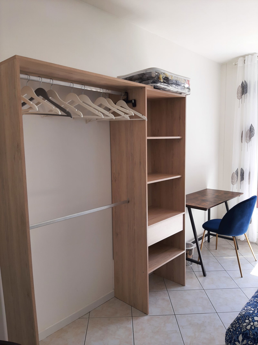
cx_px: 129
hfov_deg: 53.0
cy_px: 172
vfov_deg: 67.3
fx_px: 259
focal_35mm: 26
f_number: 1.7
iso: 40
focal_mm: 3.93
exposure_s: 1/100
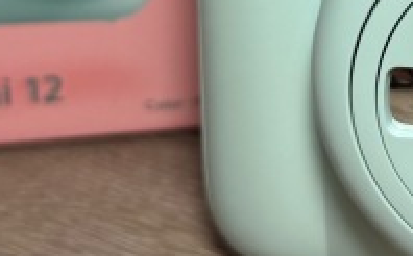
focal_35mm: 103
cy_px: -123
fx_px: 1157
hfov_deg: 20.0
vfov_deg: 12.1
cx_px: 334
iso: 80
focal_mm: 6.76
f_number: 1.78
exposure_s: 1/898
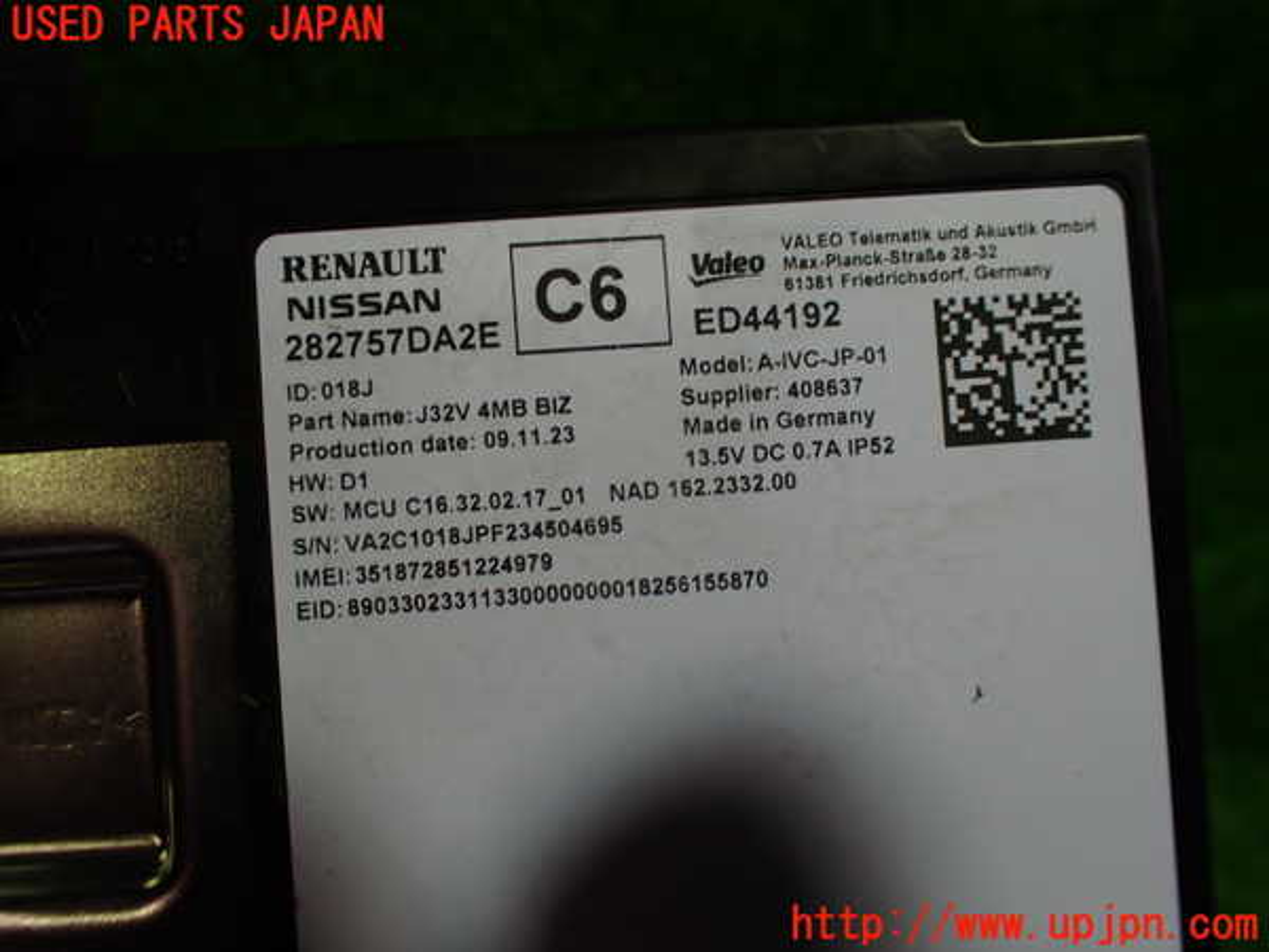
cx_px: 634
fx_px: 1100
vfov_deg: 46.8
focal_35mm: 30
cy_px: 476
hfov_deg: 60.0
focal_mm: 5.4
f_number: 2.3
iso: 125
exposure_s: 1/125
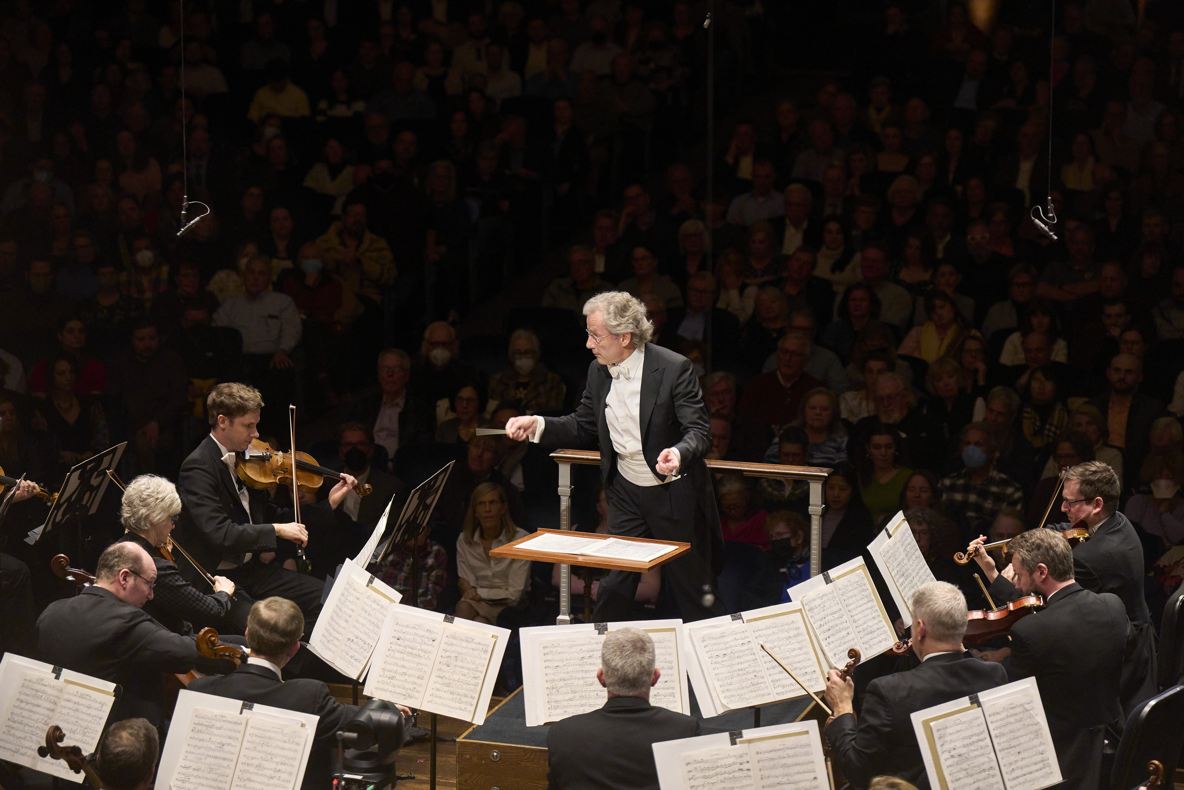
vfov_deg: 12.2
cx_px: 592
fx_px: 3683
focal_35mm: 112
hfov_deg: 18.3
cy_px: 395
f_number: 3.2
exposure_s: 1/500
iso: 5000
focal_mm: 112
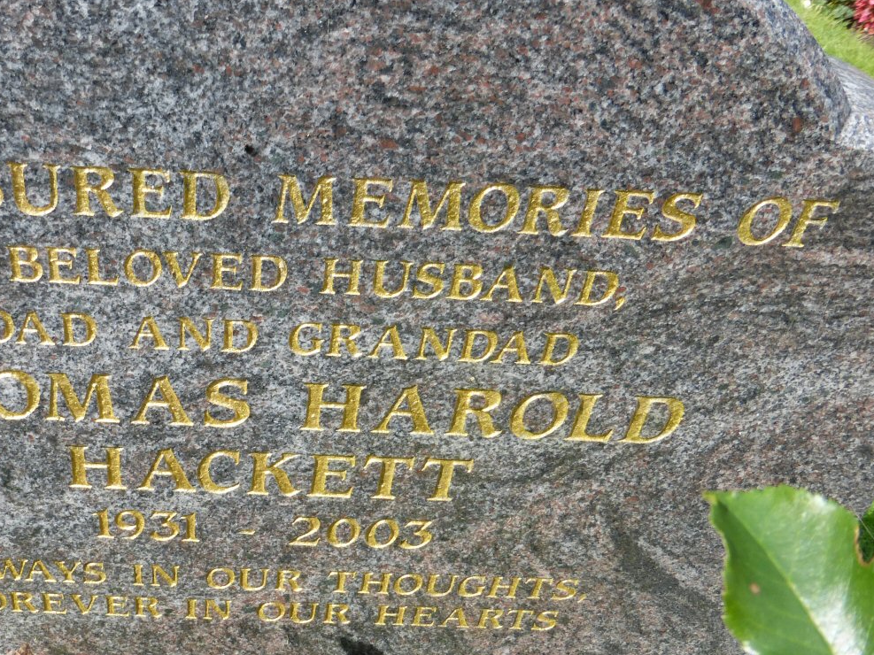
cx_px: 245
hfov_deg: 47.6
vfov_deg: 37.5
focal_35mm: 38
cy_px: 404
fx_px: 959
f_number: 4
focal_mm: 4.3
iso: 100
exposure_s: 1/400
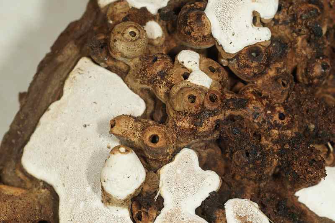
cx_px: 168
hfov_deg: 27.0
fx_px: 698
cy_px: 112
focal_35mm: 75
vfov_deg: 18.2
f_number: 8
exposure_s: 1/80
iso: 100
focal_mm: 50
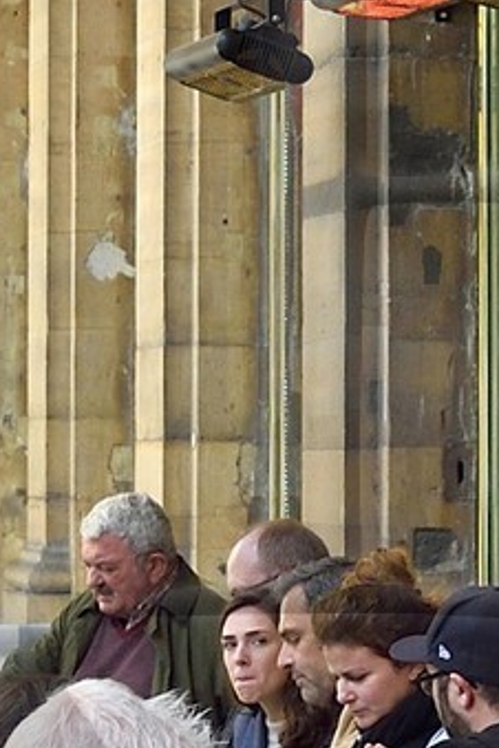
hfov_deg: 5.5
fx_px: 5156
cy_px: 211
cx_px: 846
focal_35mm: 248
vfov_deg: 8.3
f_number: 5.6
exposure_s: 1/500
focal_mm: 35
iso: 800
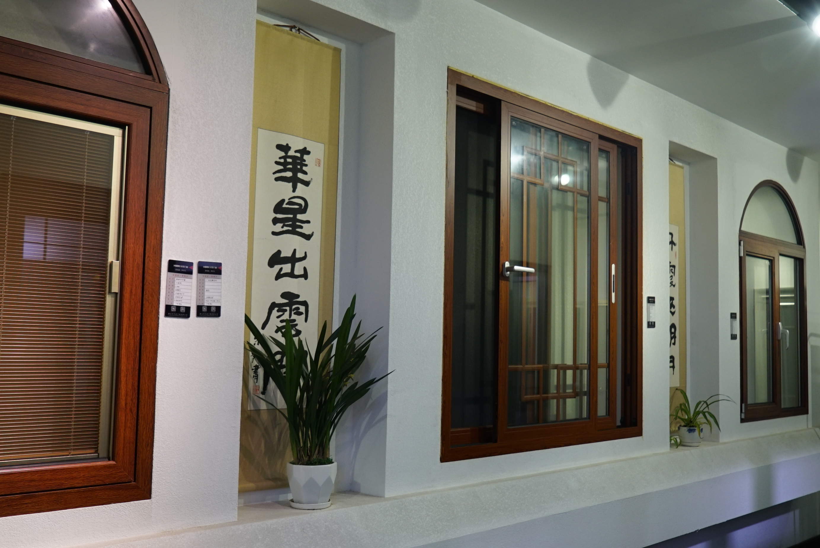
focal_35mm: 36
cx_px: 410
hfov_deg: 53.1
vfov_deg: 36.9
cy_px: 274
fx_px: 820
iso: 500
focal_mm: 24
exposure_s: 1/160
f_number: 4
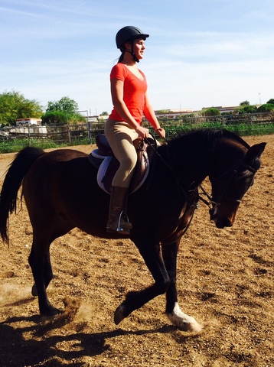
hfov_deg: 46.6
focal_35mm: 30
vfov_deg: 60.1
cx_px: 137
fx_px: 318
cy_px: 184
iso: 32
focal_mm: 4.12
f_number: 2.2
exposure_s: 1/2283
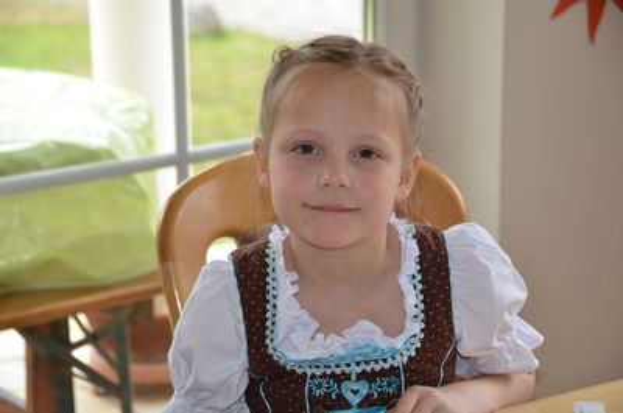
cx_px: 312
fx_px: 1813
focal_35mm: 105
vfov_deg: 13.0
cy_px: 206
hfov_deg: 19.5
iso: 250
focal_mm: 70
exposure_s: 1/125
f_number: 5
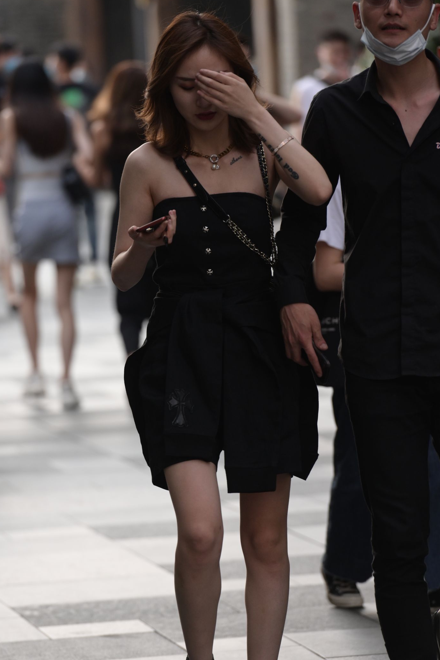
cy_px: 369
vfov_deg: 8.0
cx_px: 175
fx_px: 4711
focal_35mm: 257
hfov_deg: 5.3
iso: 500
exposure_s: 1/800
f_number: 4
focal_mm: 195
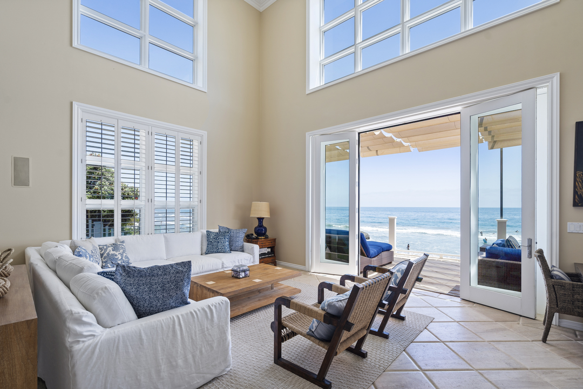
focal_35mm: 16
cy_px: 194
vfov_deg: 73.7
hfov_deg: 96.7
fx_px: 259
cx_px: 292
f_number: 6.3
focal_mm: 16
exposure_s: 1/8
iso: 50
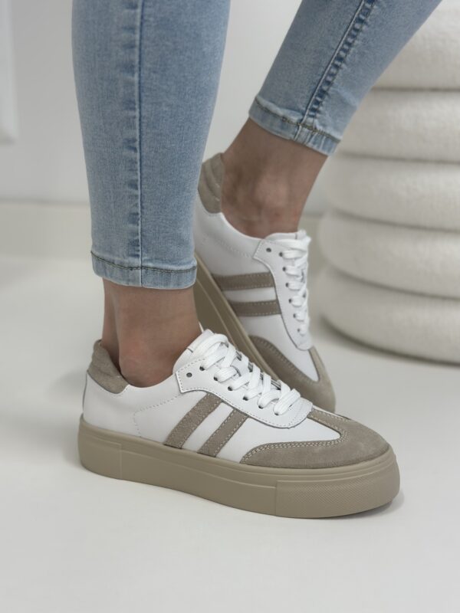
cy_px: 306
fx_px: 850
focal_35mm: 48
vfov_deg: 39.7
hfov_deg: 30.3
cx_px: 230
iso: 100
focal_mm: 6.86
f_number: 1.78
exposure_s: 1/100
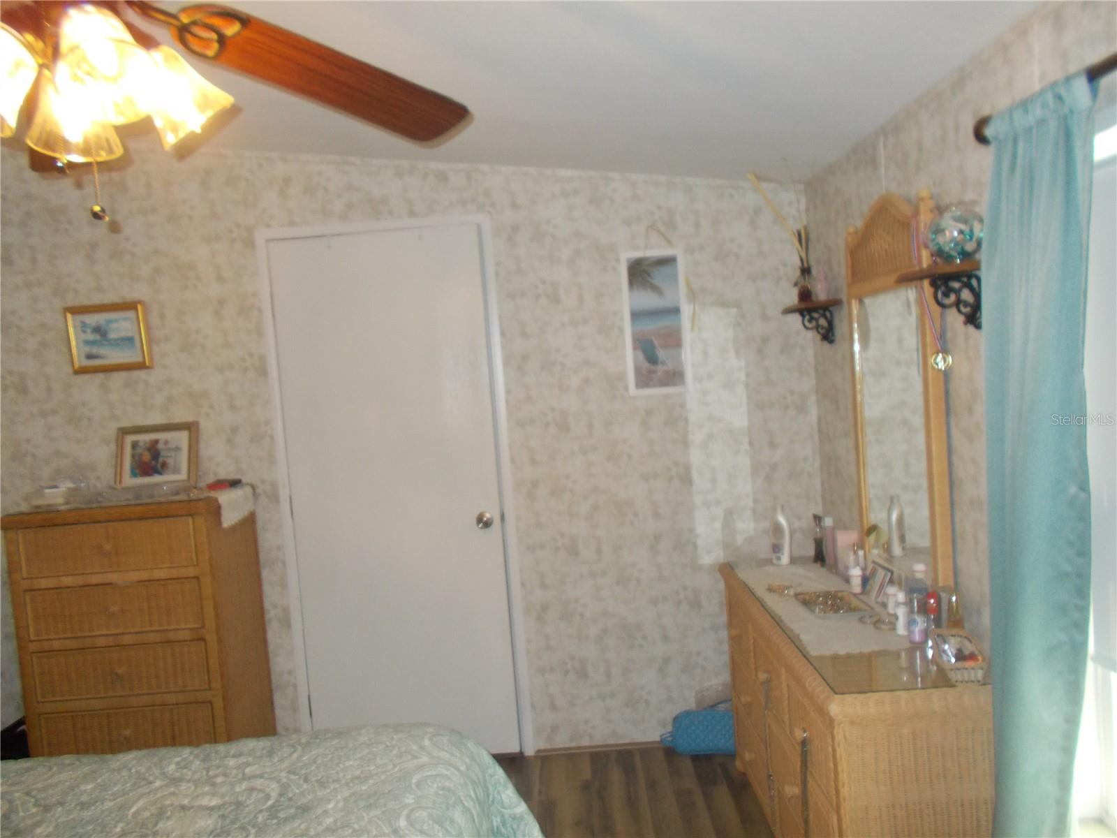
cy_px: 419
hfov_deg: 67.3
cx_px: 558
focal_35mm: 26
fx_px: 839
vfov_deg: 53.1
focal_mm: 4.6
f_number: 3.2
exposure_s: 1/25
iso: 200
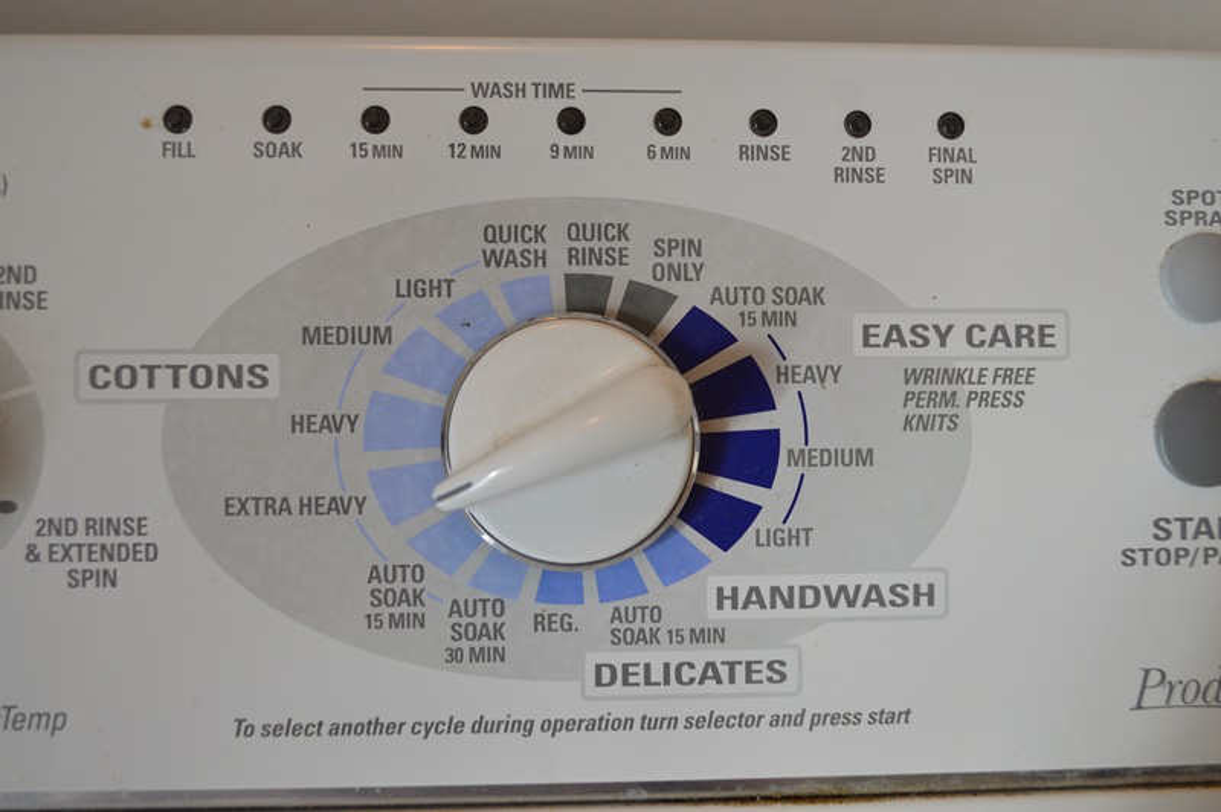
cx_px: 610
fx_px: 1322
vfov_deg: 34.2
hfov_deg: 49.6
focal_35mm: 39
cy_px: 406
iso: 400
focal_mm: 26
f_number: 5
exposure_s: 1/100
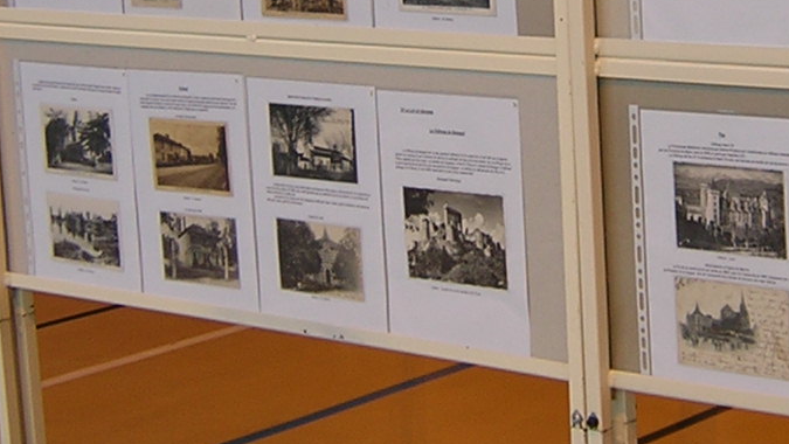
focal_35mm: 111
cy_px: -8
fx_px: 2323
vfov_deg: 10.8
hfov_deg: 19.2
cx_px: 561
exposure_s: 1/76.9
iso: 100
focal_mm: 5.6
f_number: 2.8
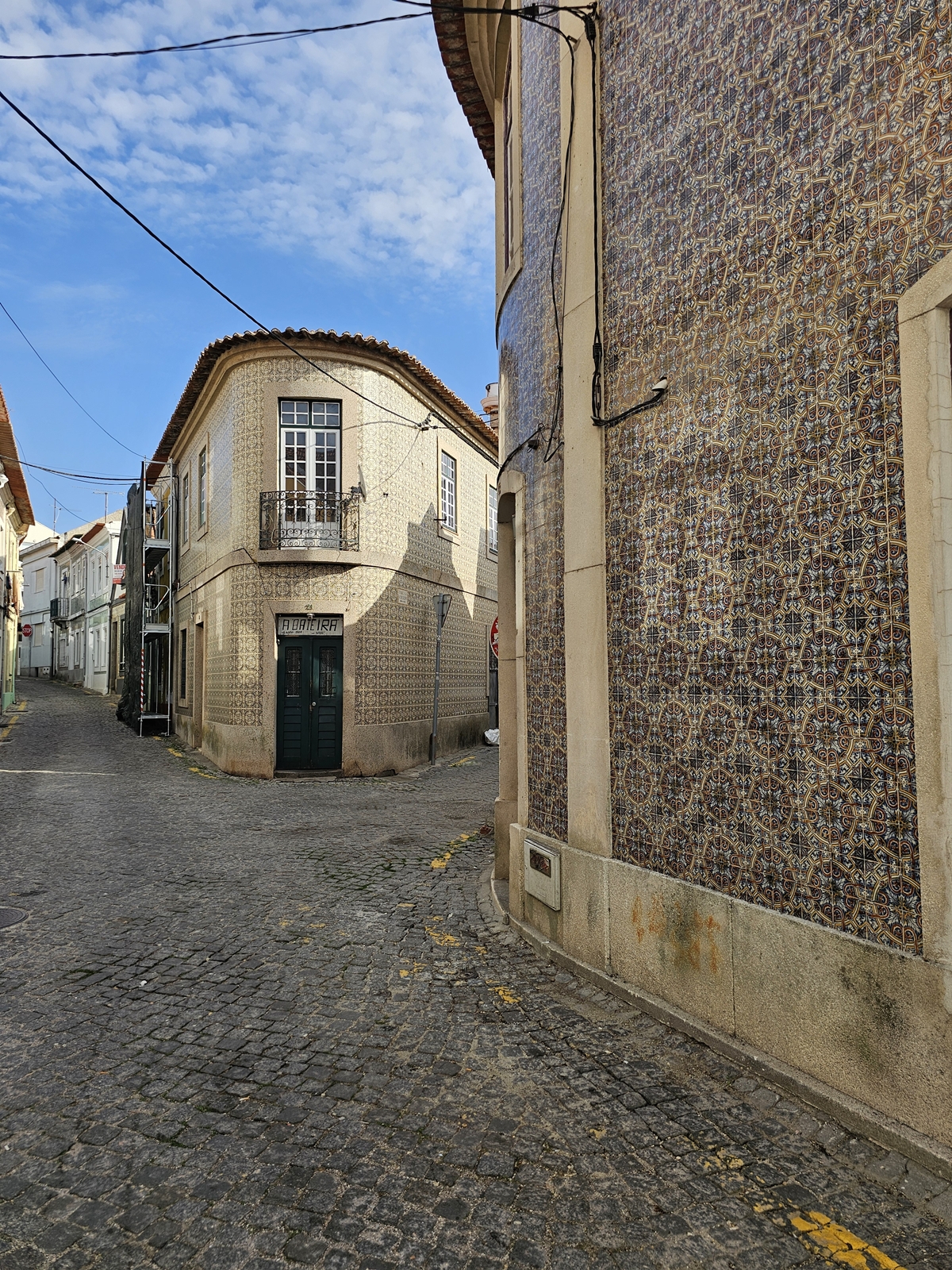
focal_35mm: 23
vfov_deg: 73.9
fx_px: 843
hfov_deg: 58.9
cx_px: 476
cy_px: 635
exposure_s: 1/582
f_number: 1.7
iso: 12
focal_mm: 6.3
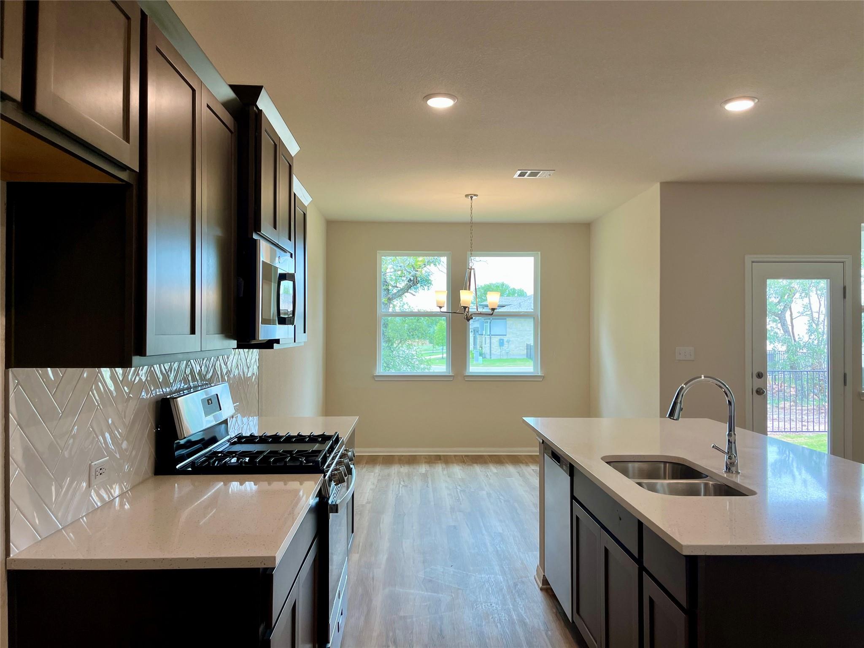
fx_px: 649
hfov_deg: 67.3
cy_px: 324
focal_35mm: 26
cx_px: 432
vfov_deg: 53.1
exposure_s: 1/127
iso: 50
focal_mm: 5.1
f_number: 1.6
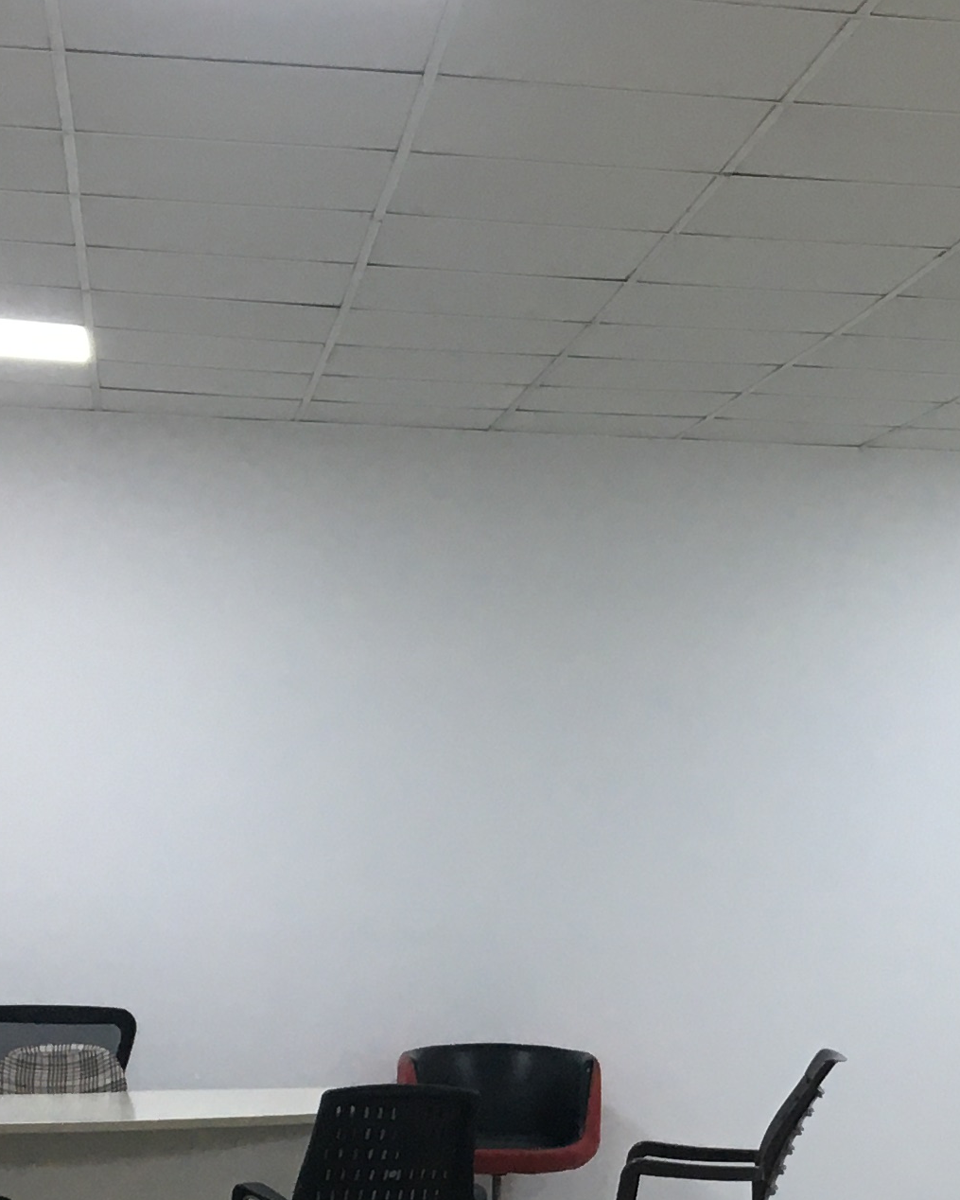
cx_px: 834
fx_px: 3195
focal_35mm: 90
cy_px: 1051
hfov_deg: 16.9
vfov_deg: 20.9
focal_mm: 4.15
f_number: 2.2
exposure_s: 1/33
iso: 40
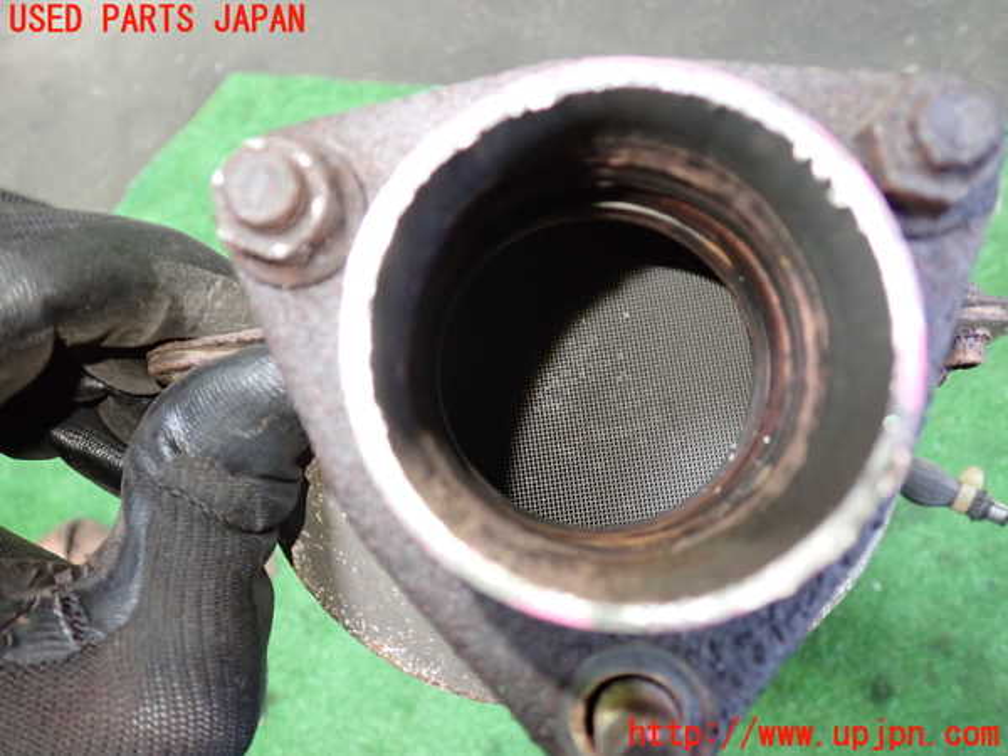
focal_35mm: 30
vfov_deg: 46.8
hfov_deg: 60.0
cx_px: 504
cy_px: 378
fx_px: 874
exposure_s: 1/30
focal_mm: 5.4
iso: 400
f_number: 2.3
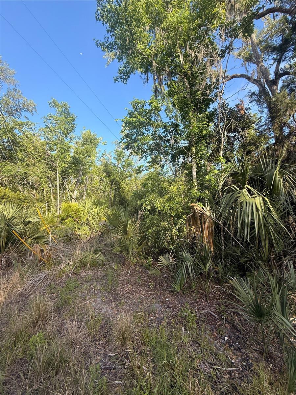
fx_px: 160
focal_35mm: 14
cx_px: 148
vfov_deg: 102.1
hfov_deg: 85.7
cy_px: 198
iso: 50
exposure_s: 1/421
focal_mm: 2.22
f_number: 2.2
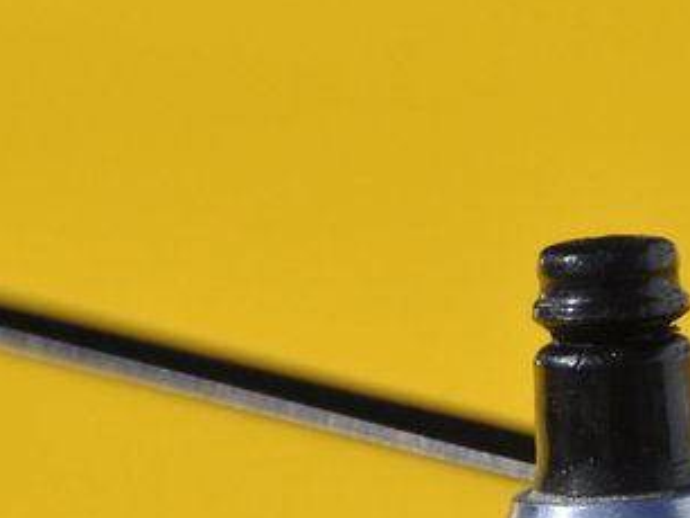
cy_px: 574
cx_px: 643
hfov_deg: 1.4
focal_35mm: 1446
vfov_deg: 1.0
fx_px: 28846
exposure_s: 1/1000
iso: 500
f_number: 6.3
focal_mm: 300
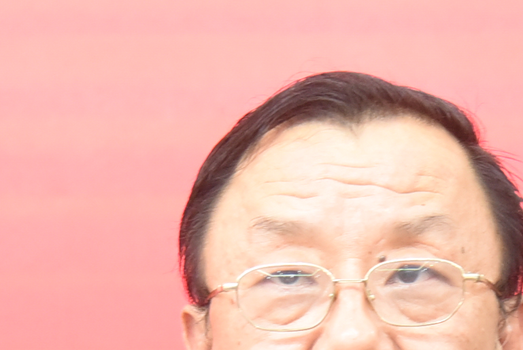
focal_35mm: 215
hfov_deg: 9.6
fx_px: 3126
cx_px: 277
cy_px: 491
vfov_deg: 6.3
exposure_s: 1/60
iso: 5000
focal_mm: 55
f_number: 4
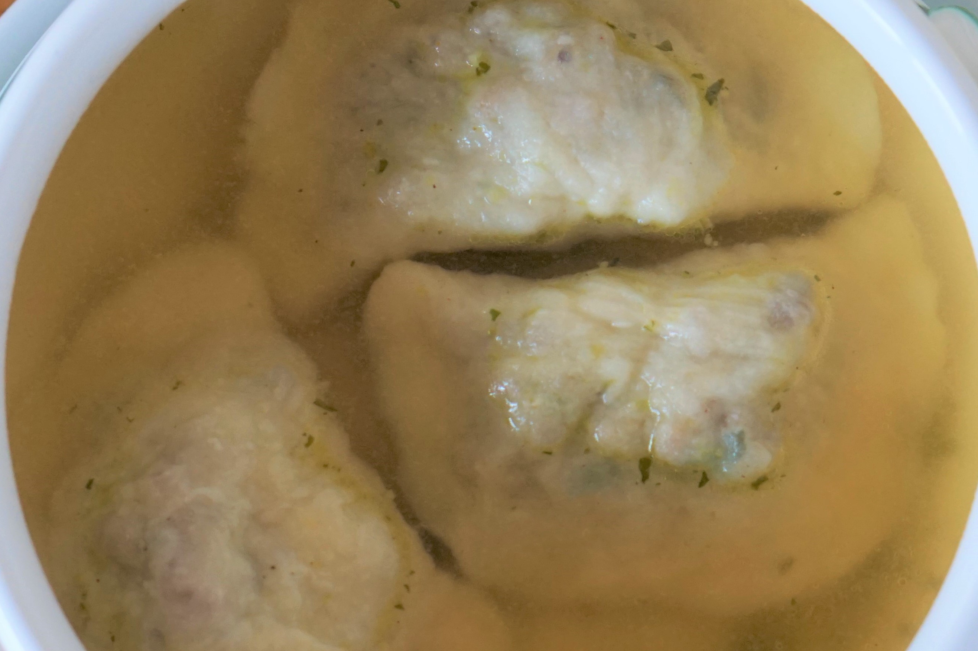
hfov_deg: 17.3
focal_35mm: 118
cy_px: 298
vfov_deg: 11.6
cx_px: 333
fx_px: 3204
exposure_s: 1/80
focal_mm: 50
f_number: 4
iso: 800
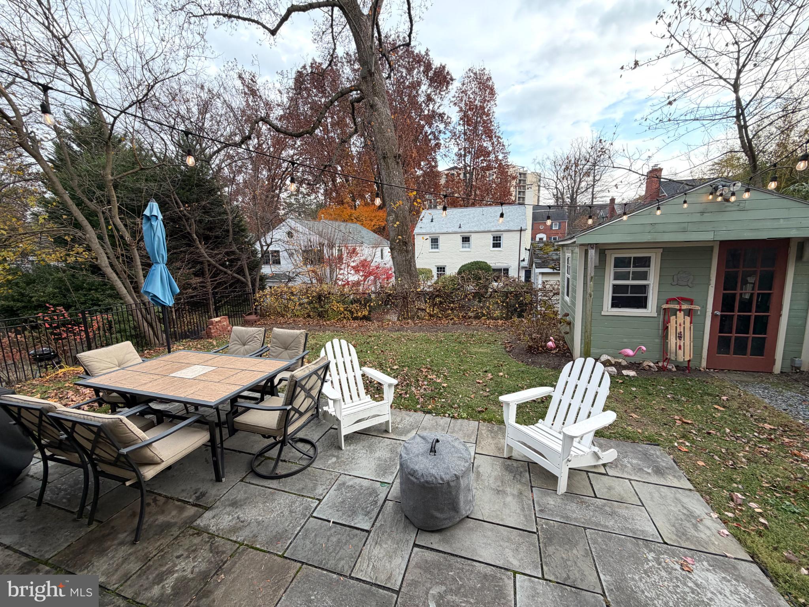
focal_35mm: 14
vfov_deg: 85.7
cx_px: 404
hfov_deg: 102.1
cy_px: 304
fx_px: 327
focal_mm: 2.22
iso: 40
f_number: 2.2
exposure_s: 1/197
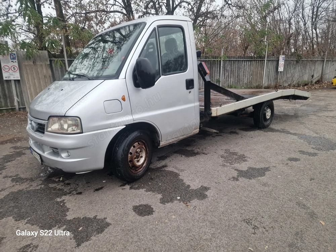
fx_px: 223
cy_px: 126
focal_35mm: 23
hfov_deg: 73.9
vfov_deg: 58.9
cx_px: 168
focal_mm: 6.4
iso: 200
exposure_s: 1/180
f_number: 1.8
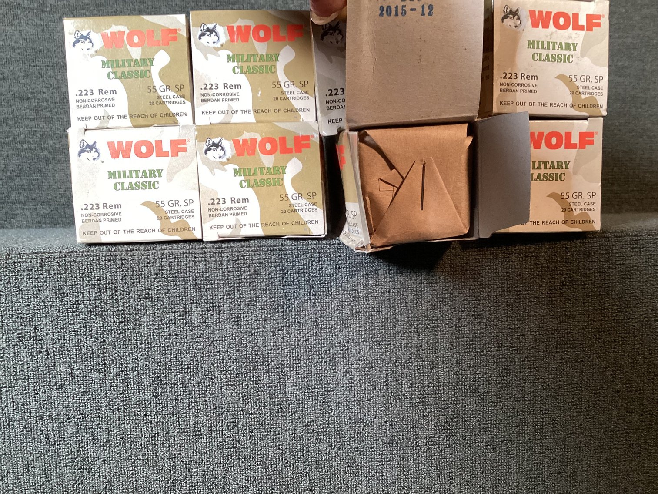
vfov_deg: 45.4
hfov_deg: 58.3
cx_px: 329
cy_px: 247
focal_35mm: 31
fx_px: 589
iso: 160
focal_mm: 3.3
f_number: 2.4
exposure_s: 1/50
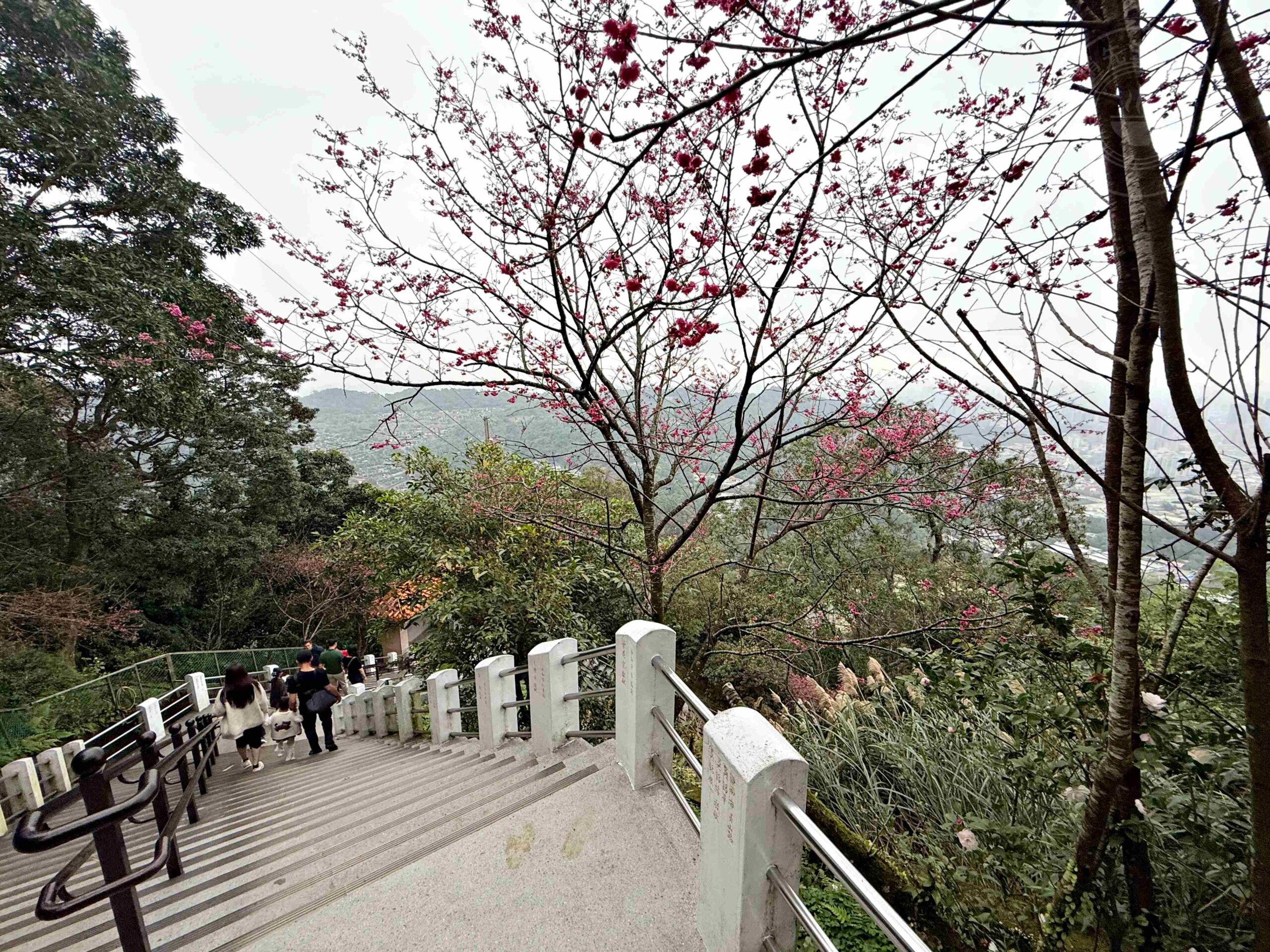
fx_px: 514
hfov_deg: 102.1
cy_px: 476
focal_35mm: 14
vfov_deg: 85.7
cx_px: 635
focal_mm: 2.22
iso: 125
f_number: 2.2
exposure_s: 1/121
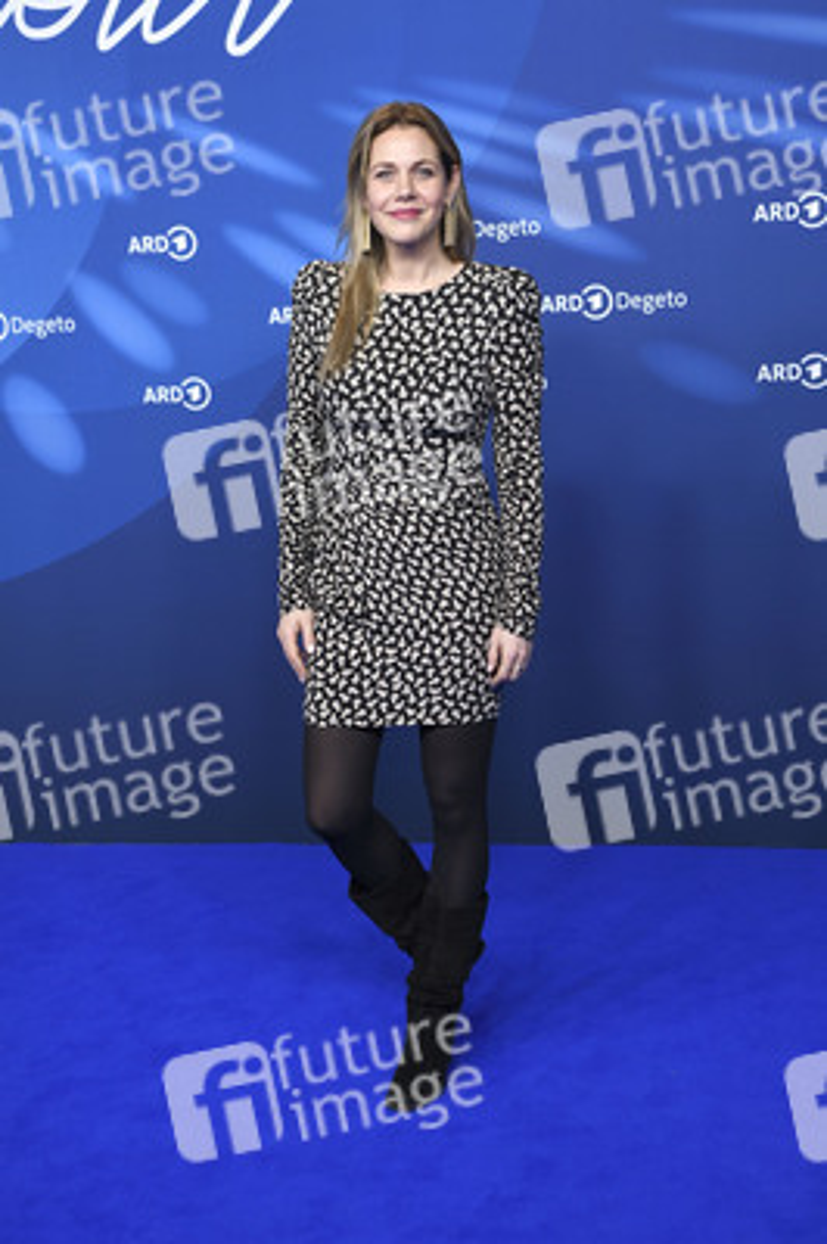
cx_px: 414
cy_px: 622
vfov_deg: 33.4
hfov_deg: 22.6
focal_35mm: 60
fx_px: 2071
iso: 800
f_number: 4
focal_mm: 60
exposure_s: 1/320
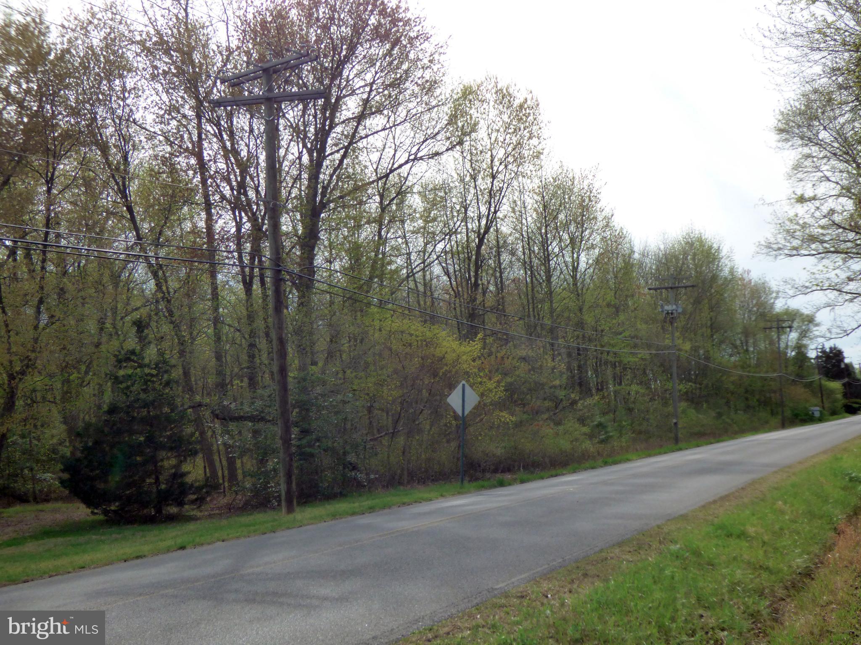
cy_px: 322
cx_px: 430
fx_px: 970
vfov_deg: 36.8
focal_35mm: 39
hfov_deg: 47.9
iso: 400
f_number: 3.6
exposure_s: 1/1600
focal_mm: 7.07
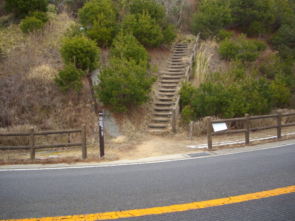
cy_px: 110
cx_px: 148
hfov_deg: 50.1
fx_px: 315
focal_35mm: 37
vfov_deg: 38.7
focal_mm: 6.2
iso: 100
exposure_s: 1/320
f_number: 2.8
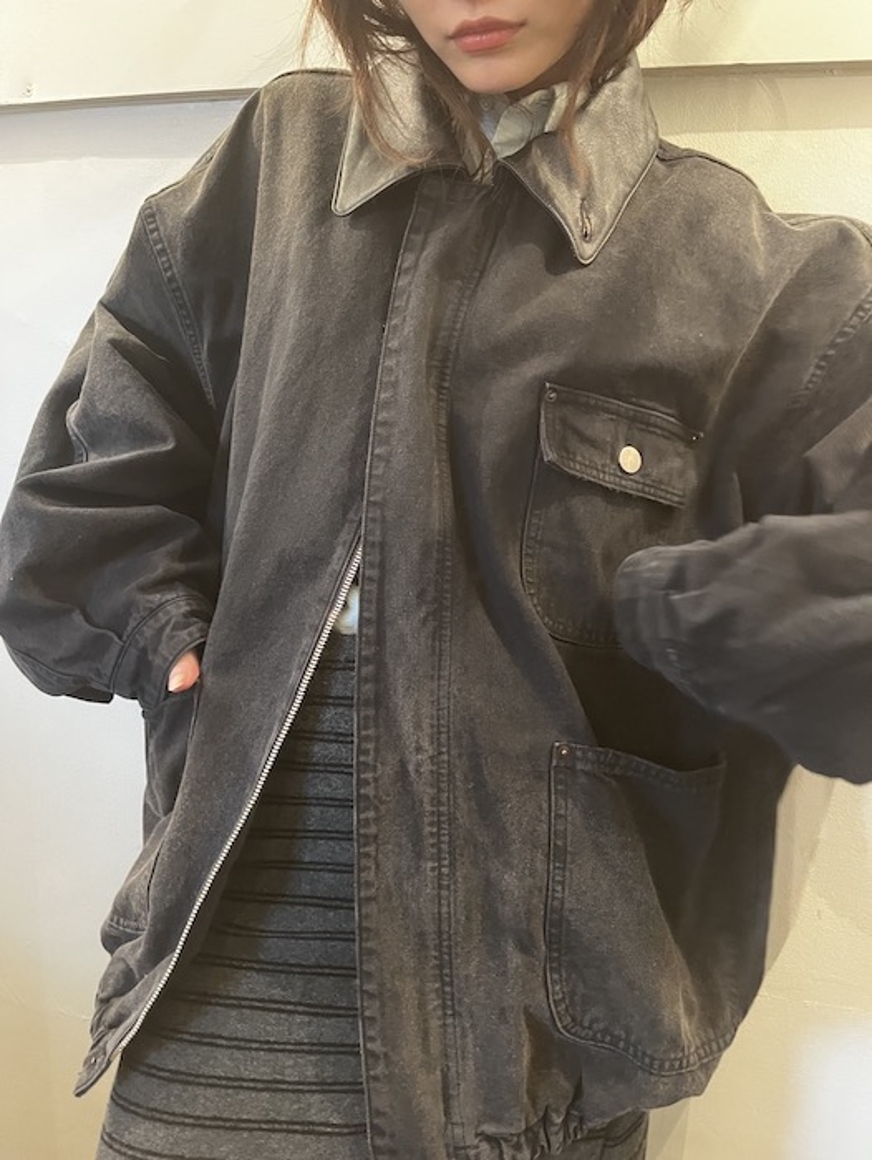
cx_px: 436
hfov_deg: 53.1
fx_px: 872
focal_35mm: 26
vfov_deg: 67.3
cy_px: 580
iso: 640
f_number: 1.6
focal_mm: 5.1
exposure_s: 1/40
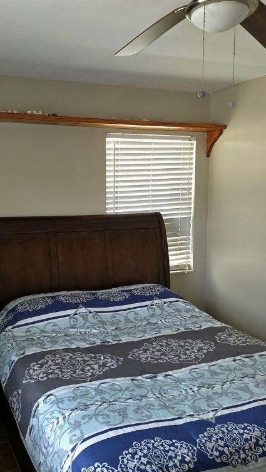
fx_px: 426
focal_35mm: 34
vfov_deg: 58.0
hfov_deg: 34.4
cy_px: 239
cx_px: 92
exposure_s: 1/24
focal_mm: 6.3
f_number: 1.7
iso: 125
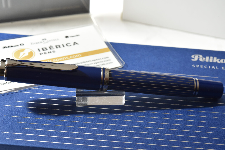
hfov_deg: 33.4
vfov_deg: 22.6
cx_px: 112
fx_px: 375
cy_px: 75
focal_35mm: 60
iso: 2500
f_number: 20
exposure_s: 1/10
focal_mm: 60
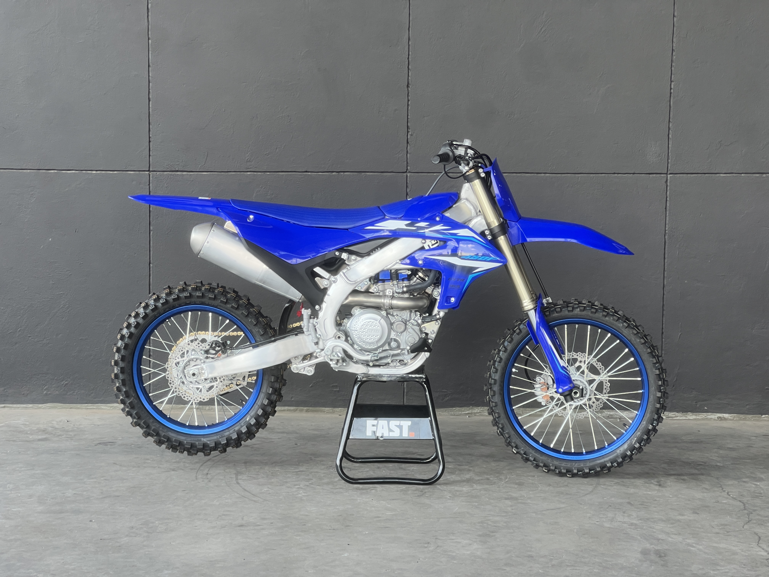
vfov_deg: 19.1
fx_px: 1711
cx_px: 384
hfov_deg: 25.3
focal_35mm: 77
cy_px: 288
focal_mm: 9
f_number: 2.8
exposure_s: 1/99
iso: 80
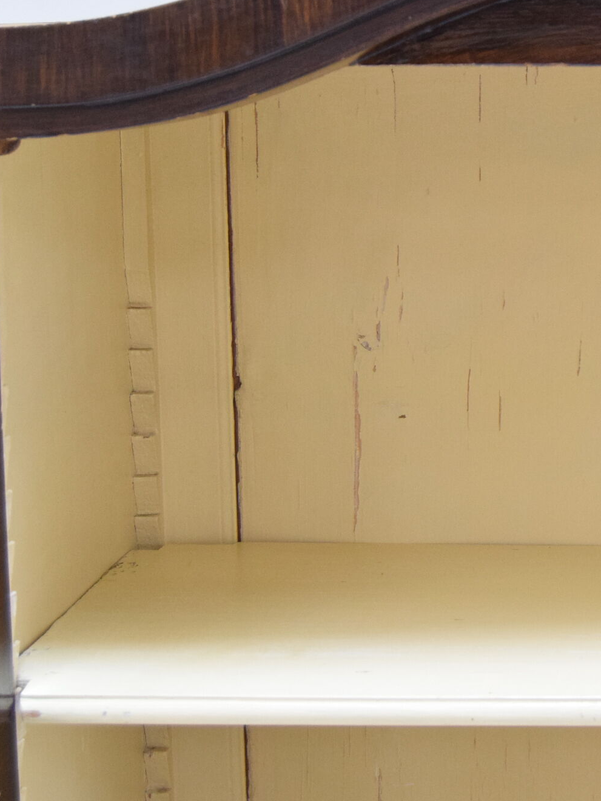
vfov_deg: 22.9
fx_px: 1967
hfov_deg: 16.7
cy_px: 248
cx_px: 707
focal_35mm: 85
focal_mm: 26
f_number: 5
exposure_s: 1/100
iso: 1600
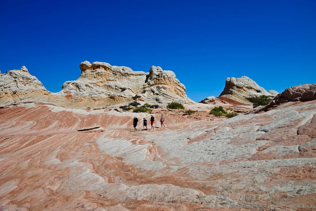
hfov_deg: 73.7
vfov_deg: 53.2
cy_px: 106
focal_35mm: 24
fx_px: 211
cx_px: 158
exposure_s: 1/250
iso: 100
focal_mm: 24
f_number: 8
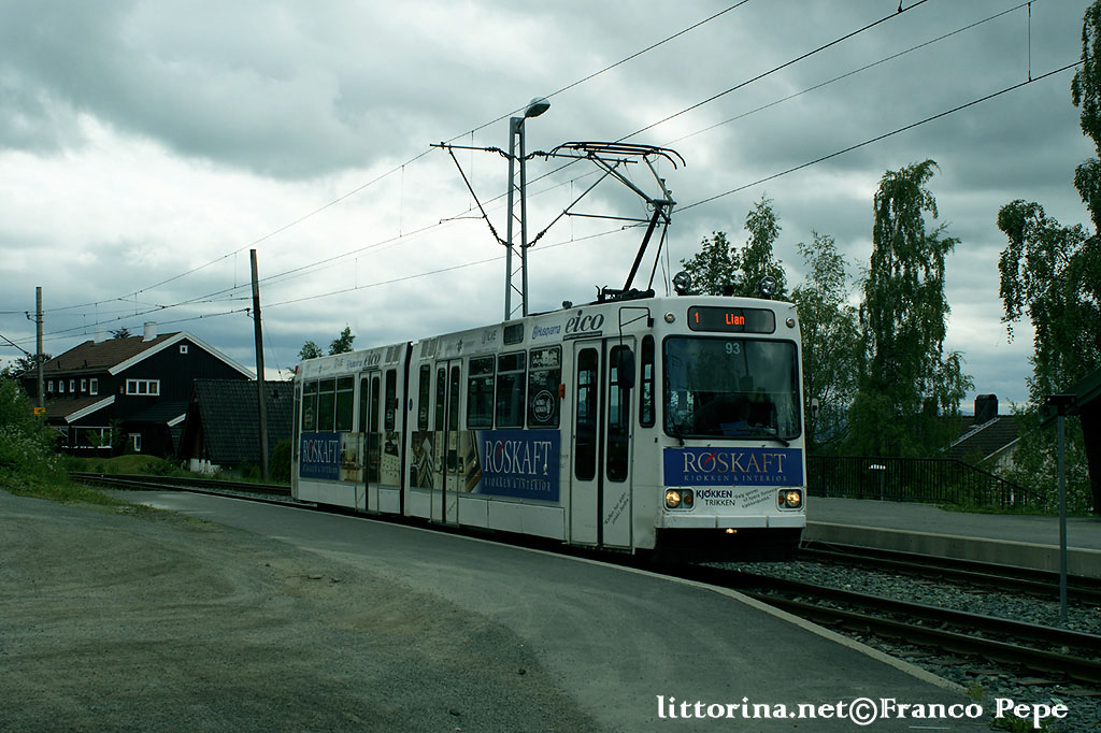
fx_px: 1605
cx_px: 550
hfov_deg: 37.9
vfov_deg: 25.7
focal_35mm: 52
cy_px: 366
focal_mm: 35
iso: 200
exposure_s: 1/500
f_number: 8
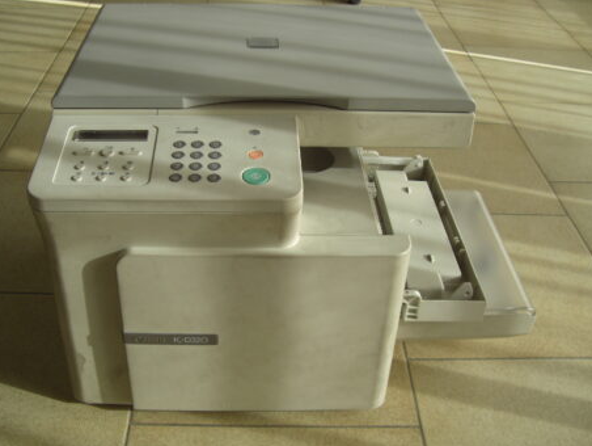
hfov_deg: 43.8
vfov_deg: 33.6
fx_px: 736
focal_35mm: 43
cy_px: 209
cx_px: 284
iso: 64
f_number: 2.7
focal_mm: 6.2
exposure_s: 1/400
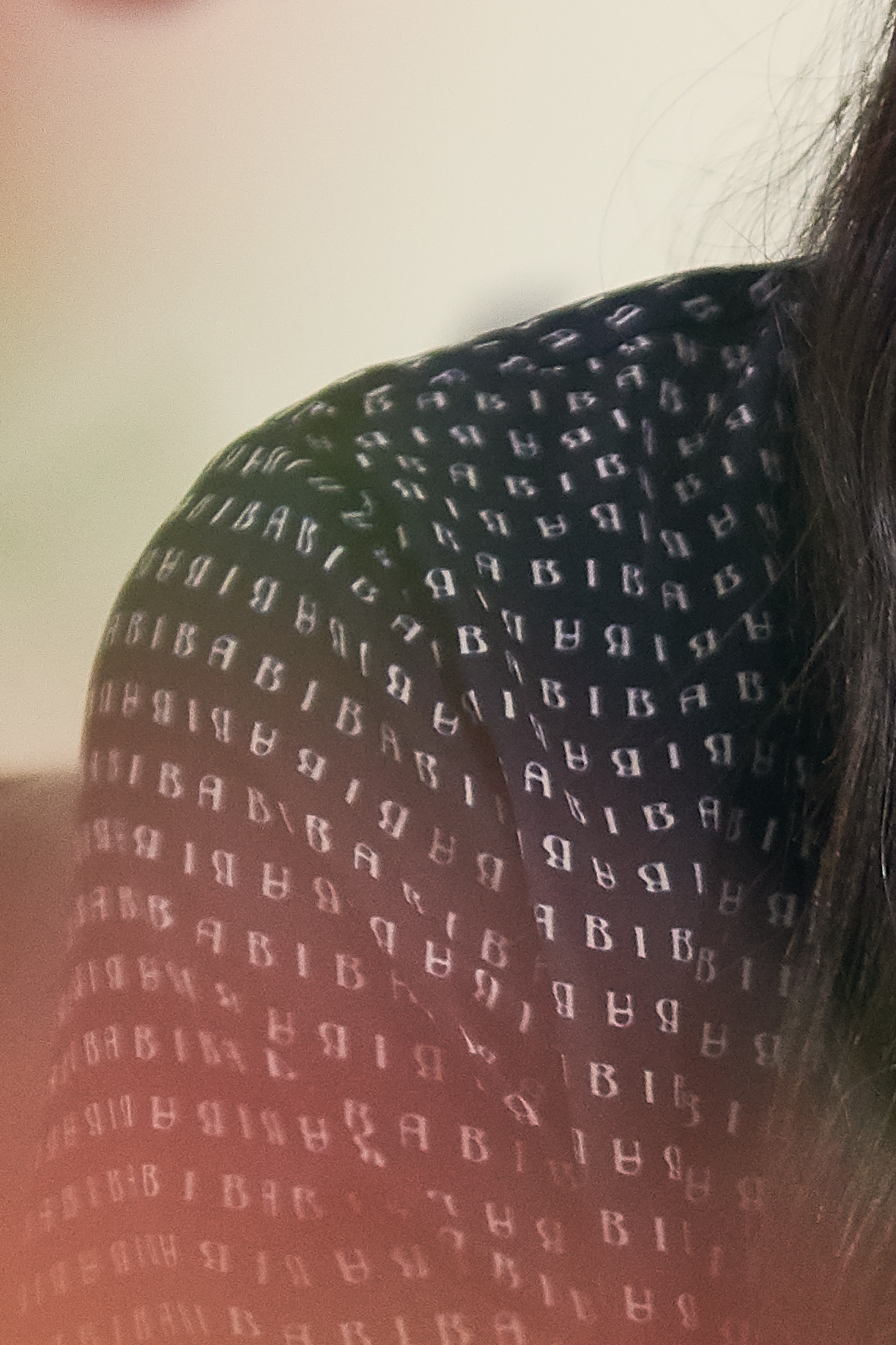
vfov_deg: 6.5
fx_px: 11761
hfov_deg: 4.3
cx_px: 1654
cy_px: 1105
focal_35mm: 315
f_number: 3.2
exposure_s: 1/250
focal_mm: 70
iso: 800
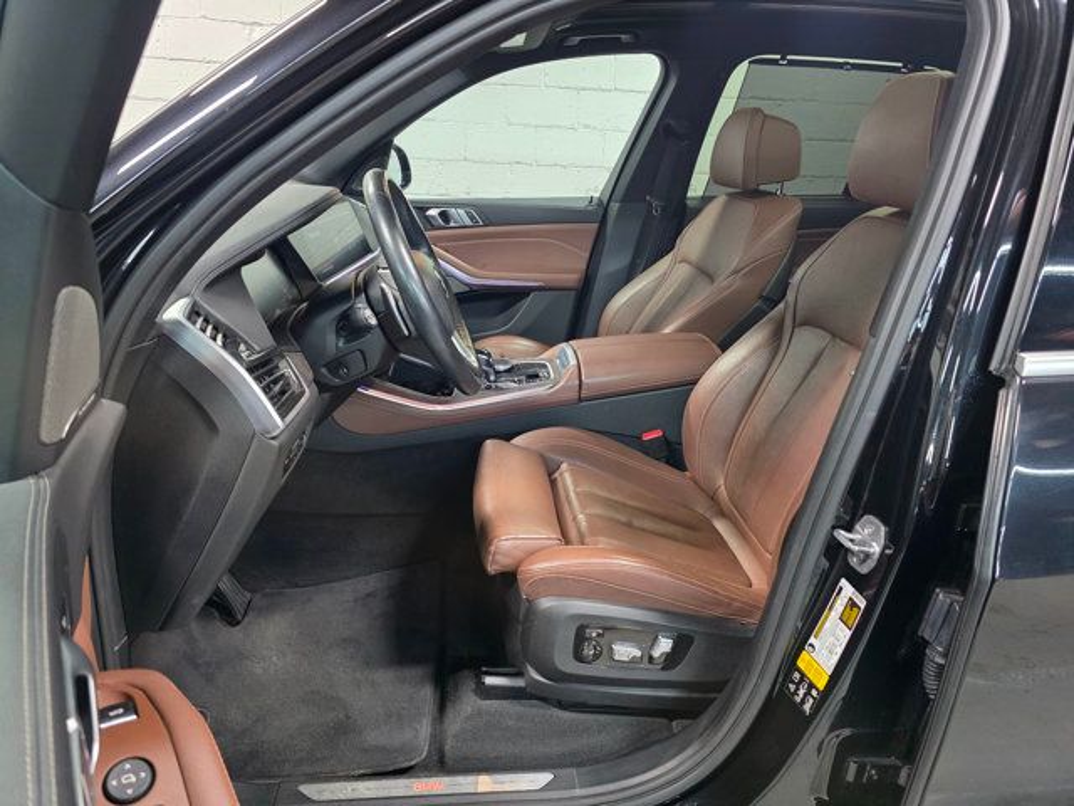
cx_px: 537
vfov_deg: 58.9
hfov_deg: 73.9
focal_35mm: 23
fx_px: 714
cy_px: 403
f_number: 1.7
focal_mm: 6.3
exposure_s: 1/120
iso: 640
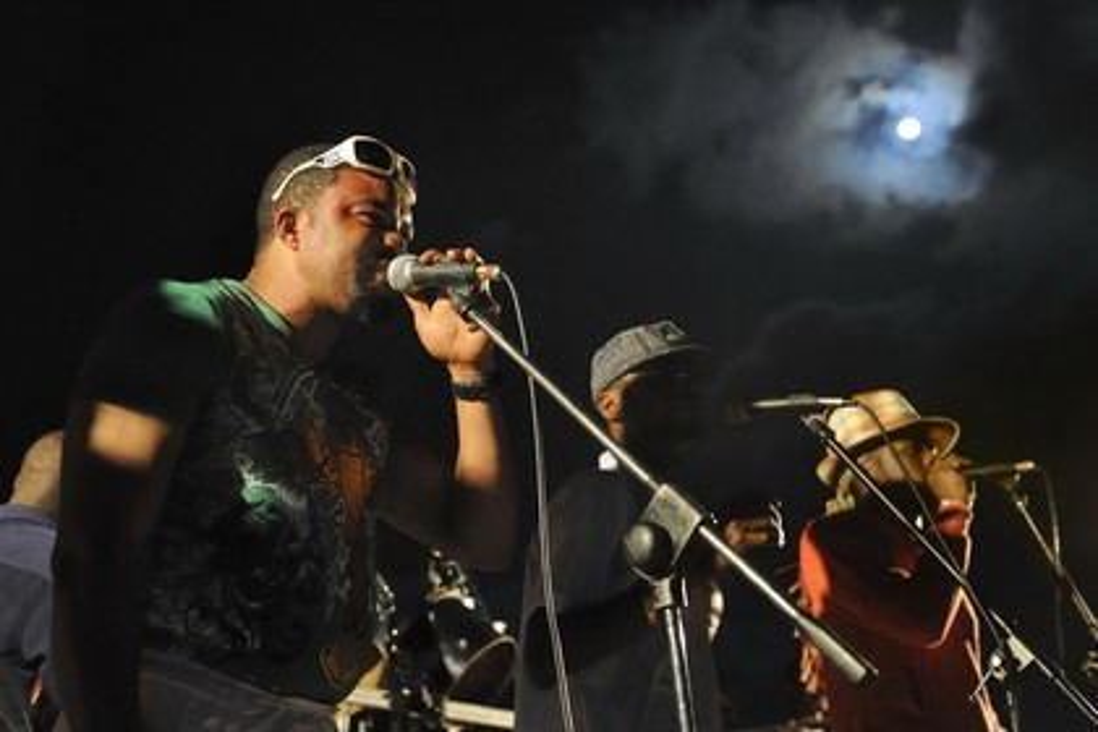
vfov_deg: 29.9
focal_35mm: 45
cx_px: 549
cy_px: 366
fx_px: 1372
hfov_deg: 43.6
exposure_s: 1/60
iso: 6400
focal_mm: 45
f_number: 3.5
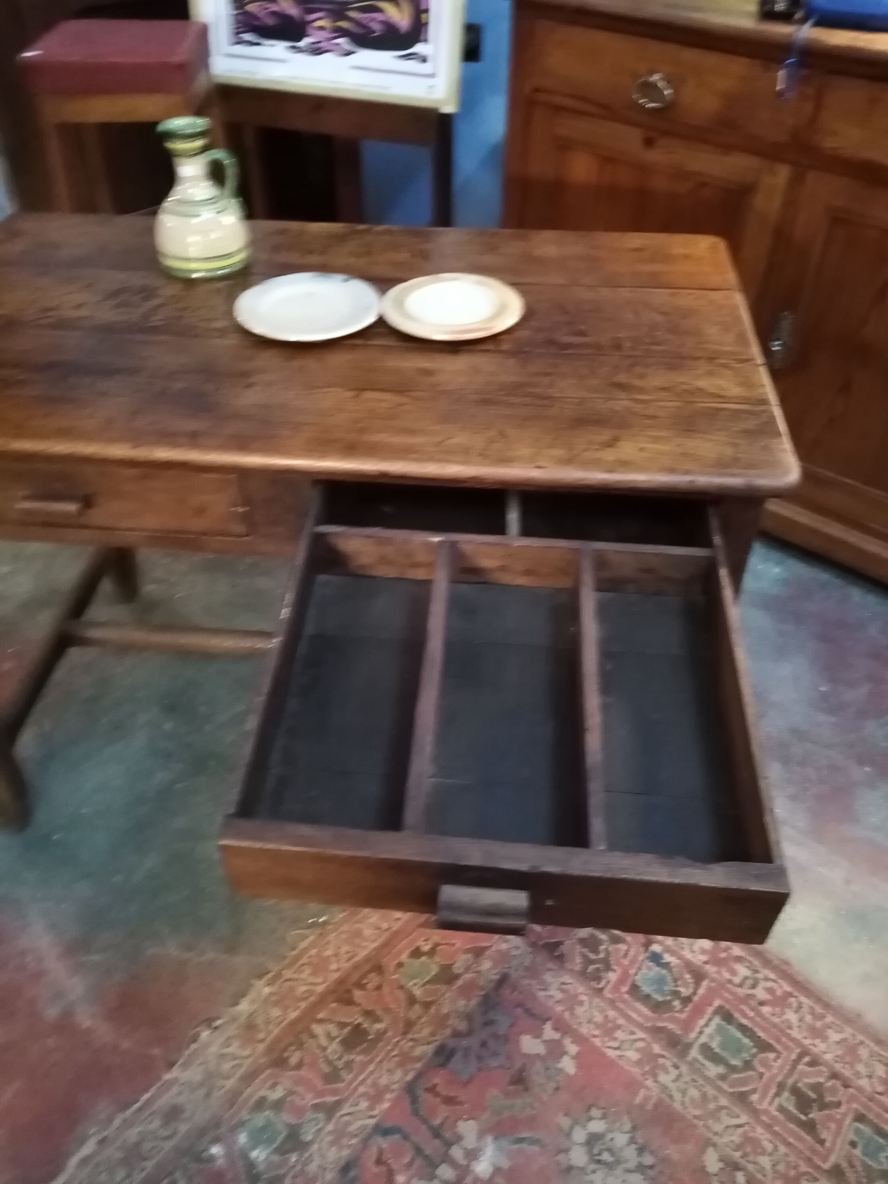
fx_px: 889
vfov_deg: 67.3
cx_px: 444
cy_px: 592
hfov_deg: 53.1
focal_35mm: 26
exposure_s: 1/16.7
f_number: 1.8
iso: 1300
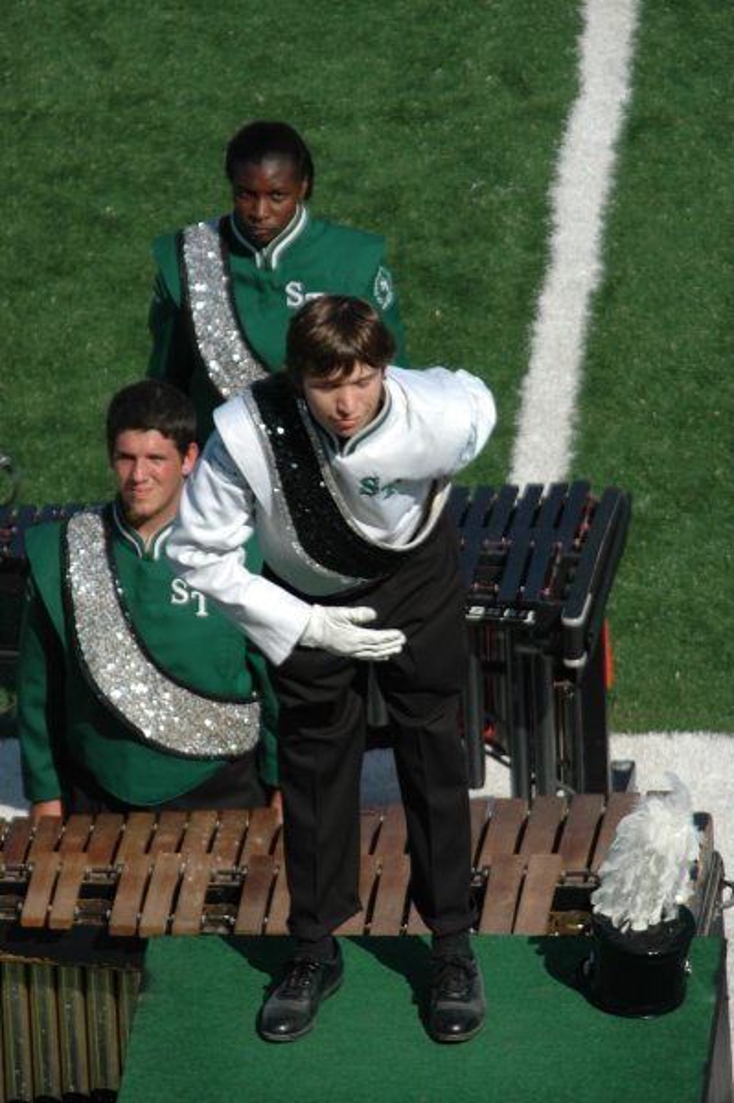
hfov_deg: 2.3
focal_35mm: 600
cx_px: 367
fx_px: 18380
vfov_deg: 3.4
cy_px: 552
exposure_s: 1/1250
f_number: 5.6
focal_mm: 400
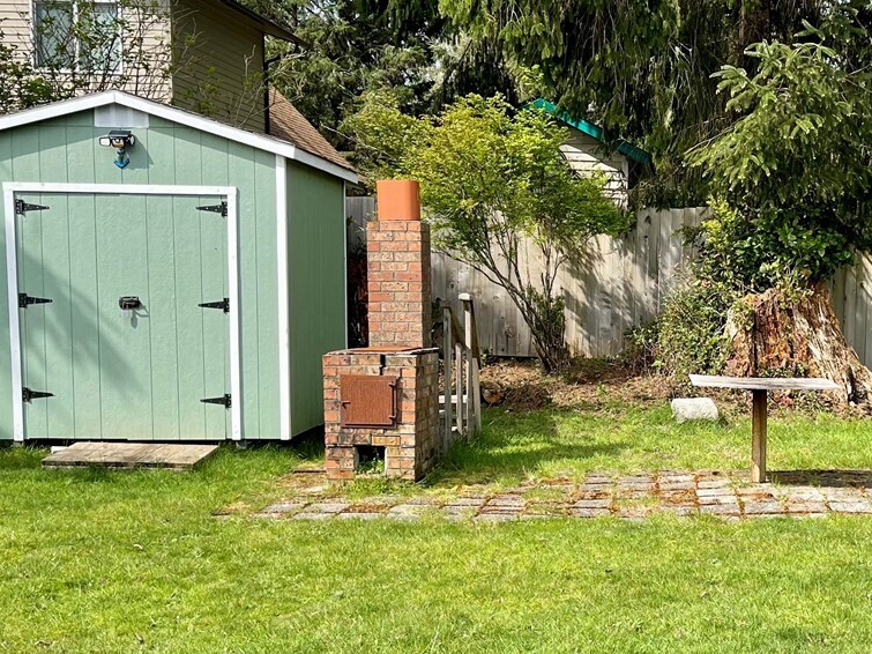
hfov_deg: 35.0
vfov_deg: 27.3
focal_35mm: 53
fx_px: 1335
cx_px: 703
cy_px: 437
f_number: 1.6
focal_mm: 5.1
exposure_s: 1/1279
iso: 32
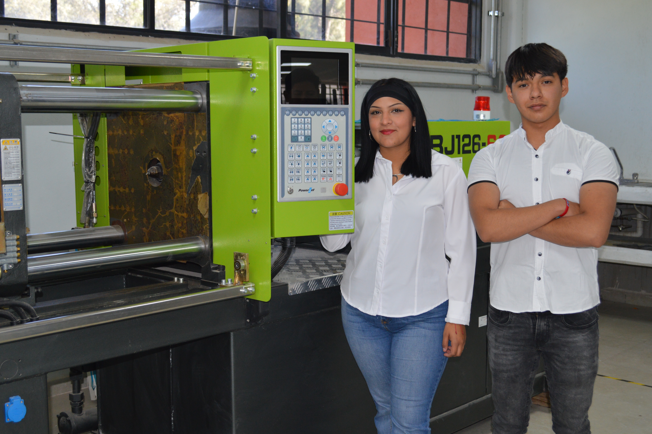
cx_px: 326
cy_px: 217
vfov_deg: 29.8
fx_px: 814
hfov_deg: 43.6
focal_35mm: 45
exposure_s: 1/60
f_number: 4.5
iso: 500
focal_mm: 30
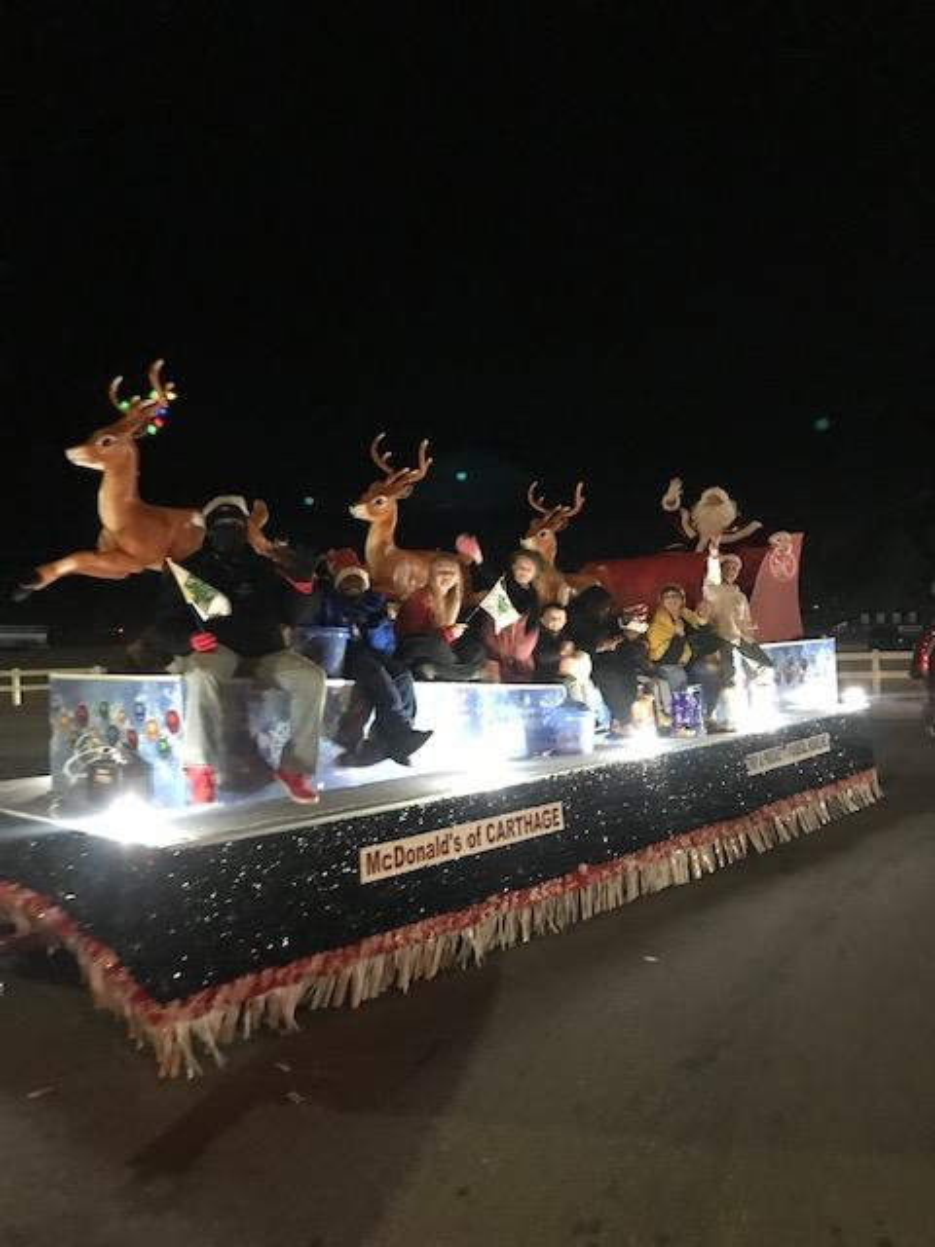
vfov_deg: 63.4
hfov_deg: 49.7
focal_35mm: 28
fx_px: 1008
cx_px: 468
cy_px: 624
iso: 125
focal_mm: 3.99
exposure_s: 1/4
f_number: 1.8
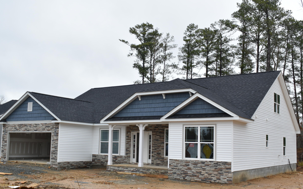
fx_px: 339
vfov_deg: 31.2
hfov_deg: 48.2
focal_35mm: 41
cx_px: 154
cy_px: 108
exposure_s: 1/250
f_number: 6.3
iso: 200
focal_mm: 22
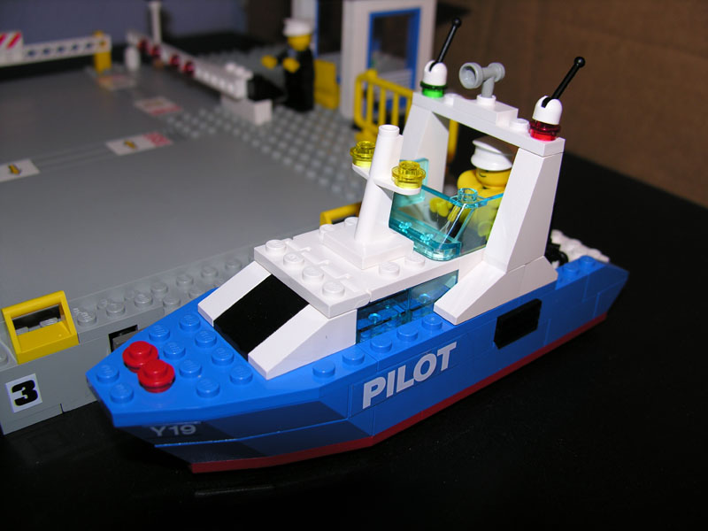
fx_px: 716
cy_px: 266
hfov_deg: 52.6
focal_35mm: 35
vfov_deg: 40.7
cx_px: 354
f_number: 2.8
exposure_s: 1/60.1
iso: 50
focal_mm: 8.9
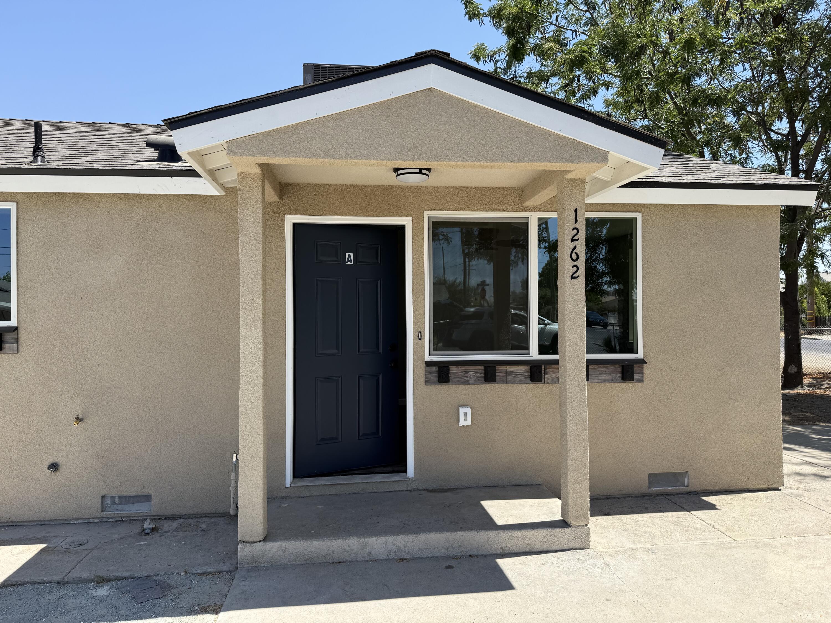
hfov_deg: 71.6
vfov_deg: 56.8
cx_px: 416
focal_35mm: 24
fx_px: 576
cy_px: 312
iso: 80
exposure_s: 1/2611
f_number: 1.78
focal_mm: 6.76
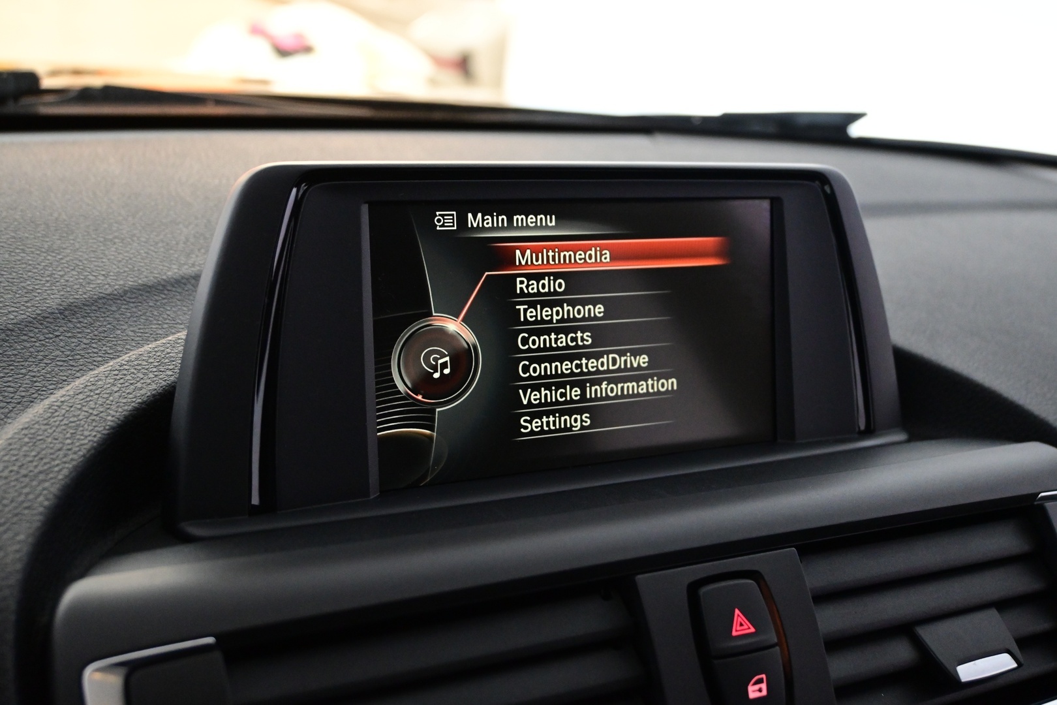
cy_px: 352
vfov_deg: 31.9
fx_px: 1233
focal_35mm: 42
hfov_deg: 46.4
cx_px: 528
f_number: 4.5
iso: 3200
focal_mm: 28
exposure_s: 1/50
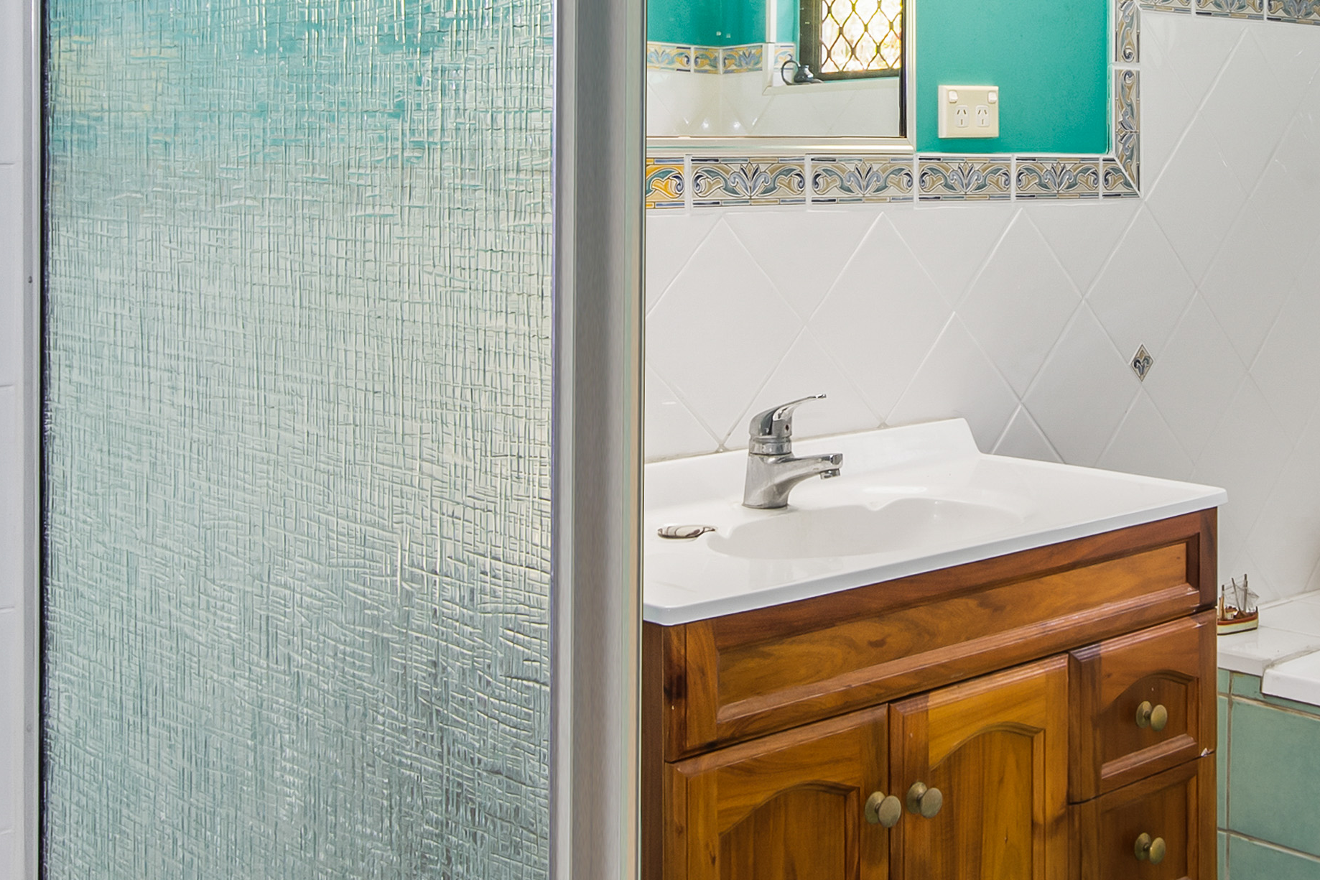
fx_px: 1796
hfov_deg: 39.7
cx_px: 907
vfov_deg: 27.0
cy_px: 167
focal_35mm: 49
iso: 200
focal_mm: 10
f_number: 8
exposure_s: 1/4
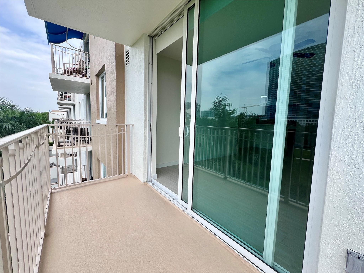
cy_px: 136
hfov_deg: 106.2
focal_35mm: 13
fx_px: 137
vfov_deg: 89.9
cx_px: 182
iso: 32
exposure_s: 1/552
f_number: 1.8
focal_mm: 1.57
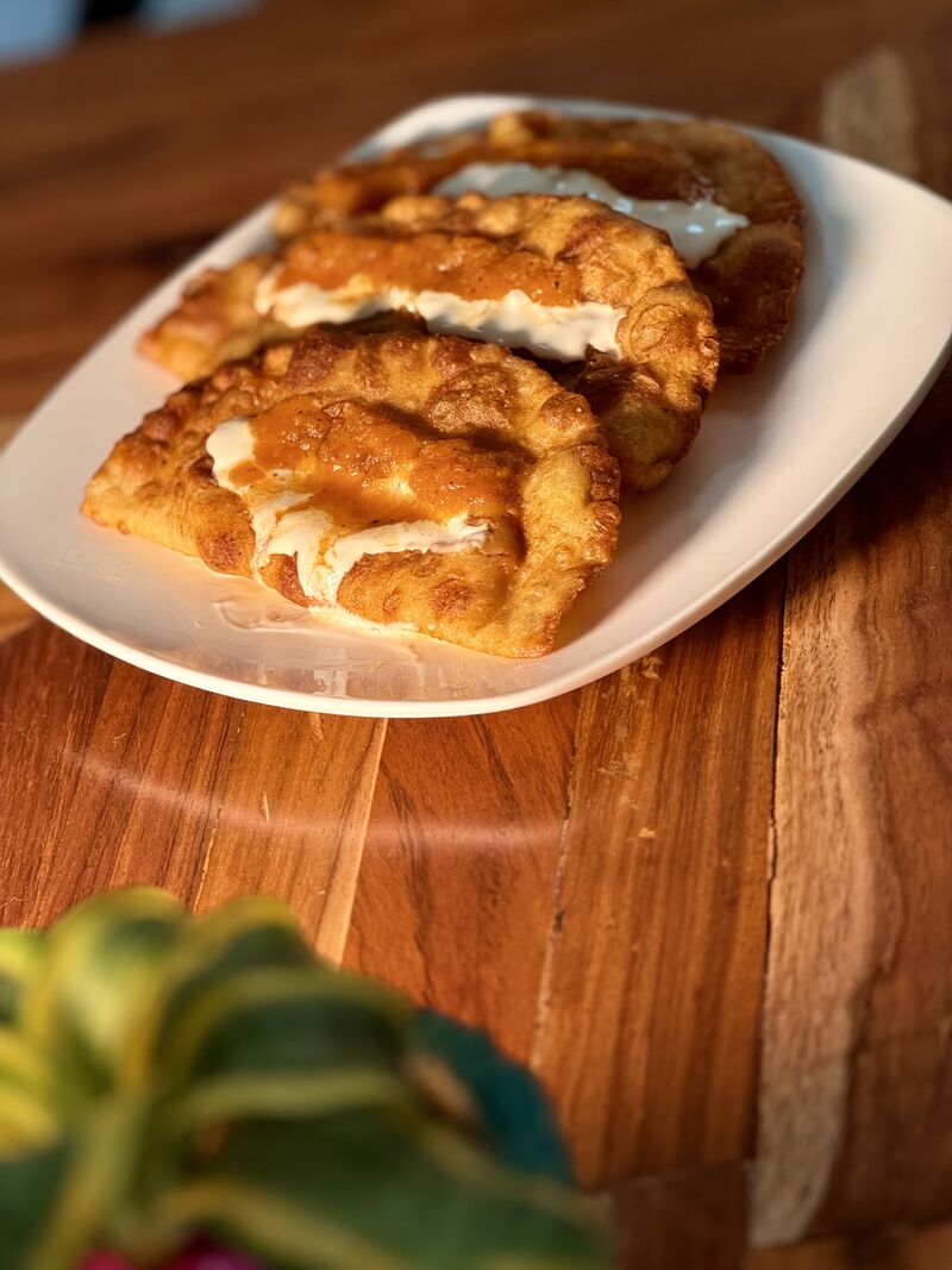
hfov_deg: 12.3
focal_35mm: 120
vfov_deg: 16.4
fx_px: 4401
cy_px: 635
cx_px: 476
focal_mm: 15.66
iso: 80
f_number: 2.8
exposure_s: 1/99
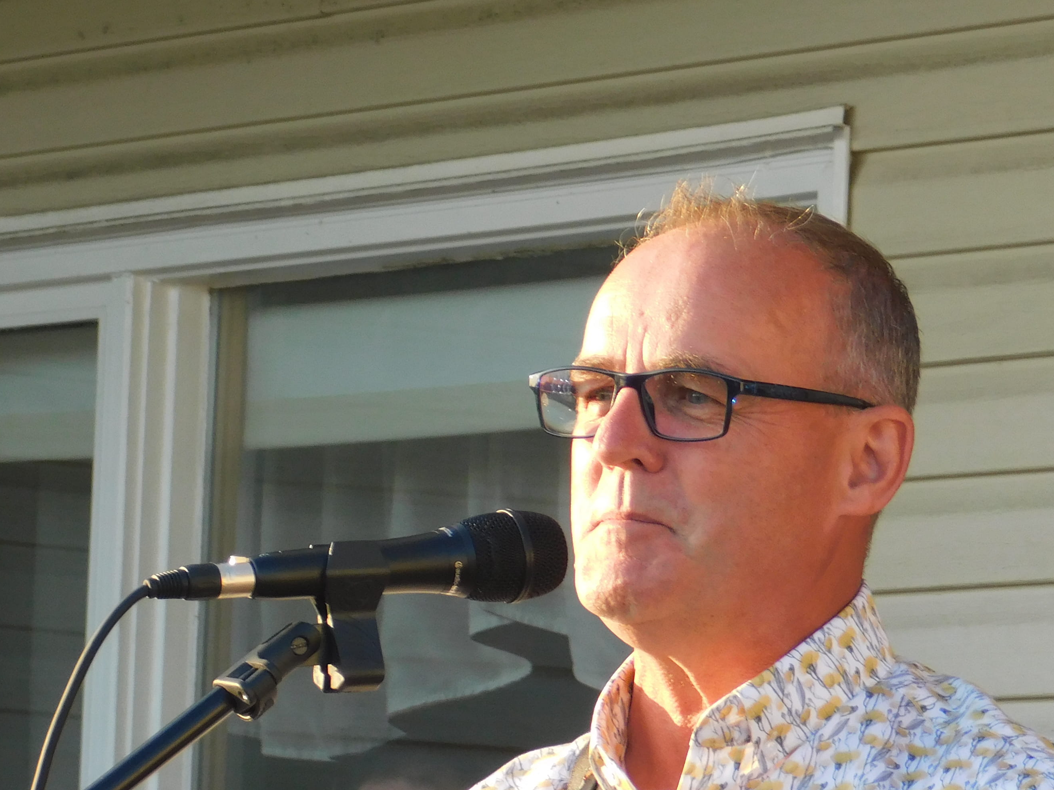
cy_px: 486
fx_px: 9805
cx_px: 752
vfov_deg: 4.6
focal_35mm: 322
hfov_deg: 6.2
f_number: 5.4
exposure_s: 1/100
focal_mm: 32.7
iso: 125
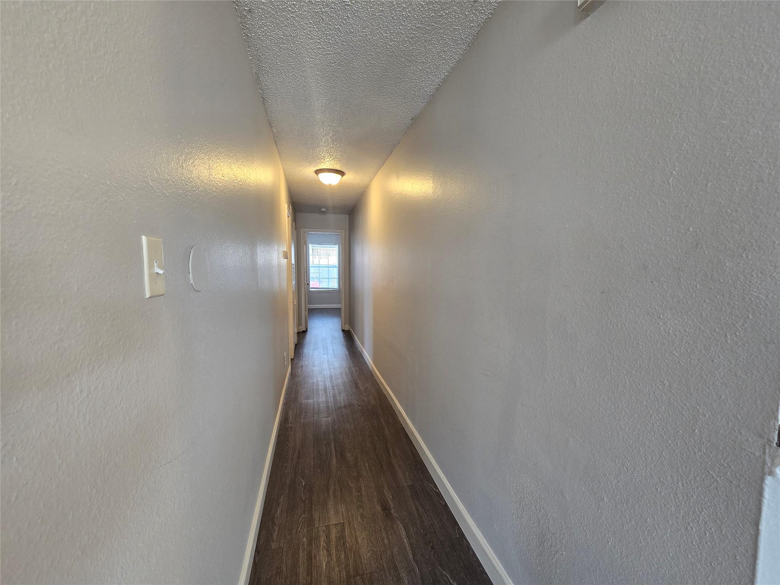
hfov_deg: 106.2
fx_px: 293
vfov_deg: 89.9
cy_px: 292
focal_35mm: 13
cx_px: 390
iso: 200
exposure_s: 1/60
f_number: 2.2
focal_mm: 2.2
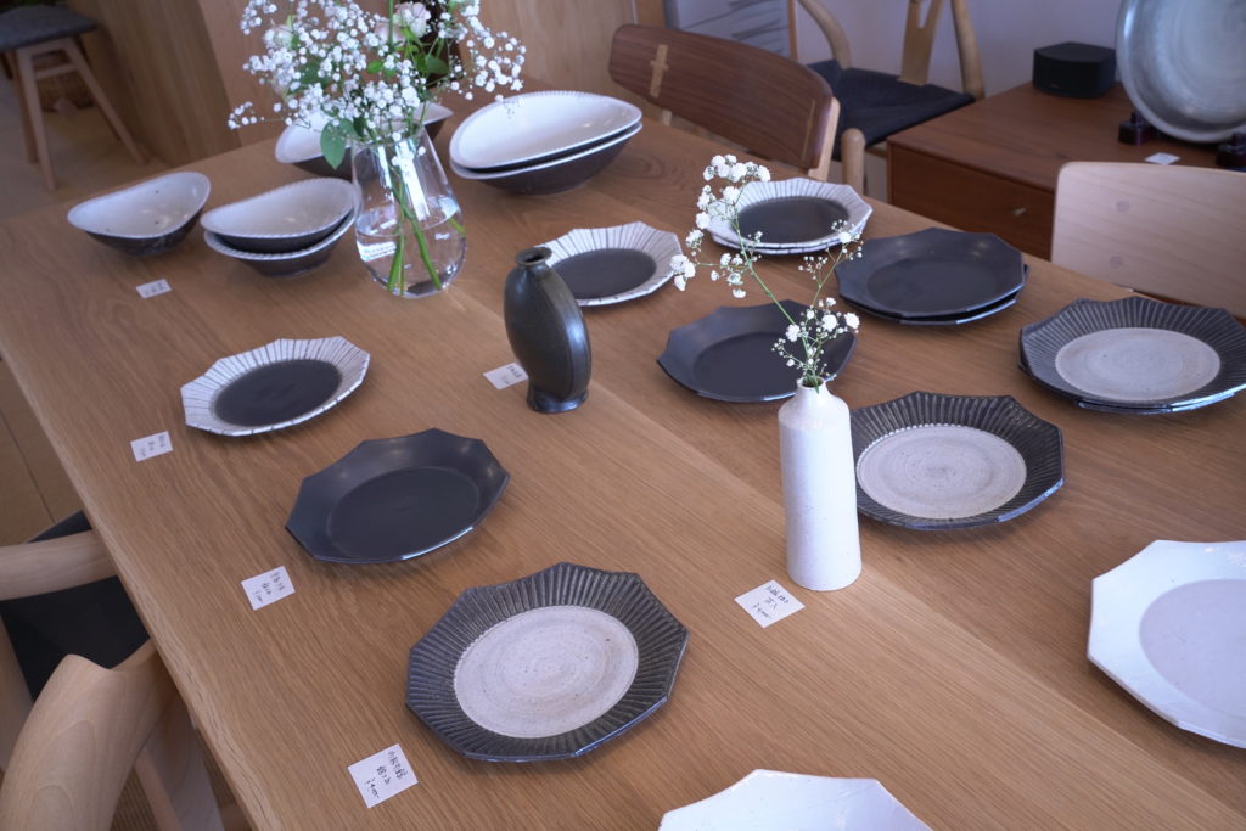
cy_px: 416
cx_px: 623
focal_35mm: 35
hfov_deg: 54.4
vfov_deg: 37.9
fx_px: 1211
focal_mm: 35
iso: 1000
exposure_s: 1/40
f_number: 11
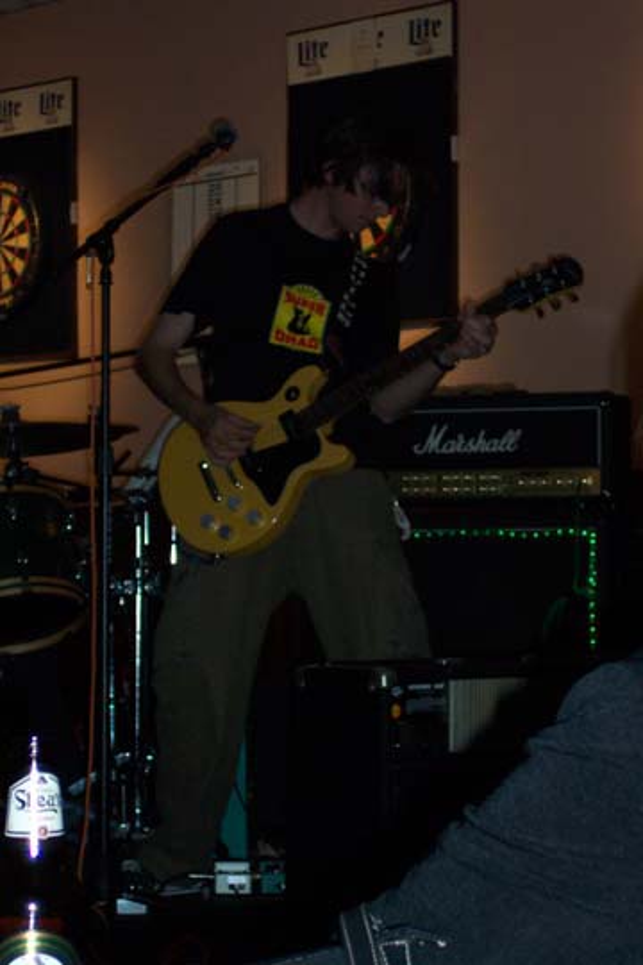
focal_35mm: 114
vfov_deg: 17.9
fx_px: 3054
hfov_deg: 12.0
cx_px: 322
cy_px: 482
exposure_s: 1/90
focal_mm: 24
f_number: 4.8
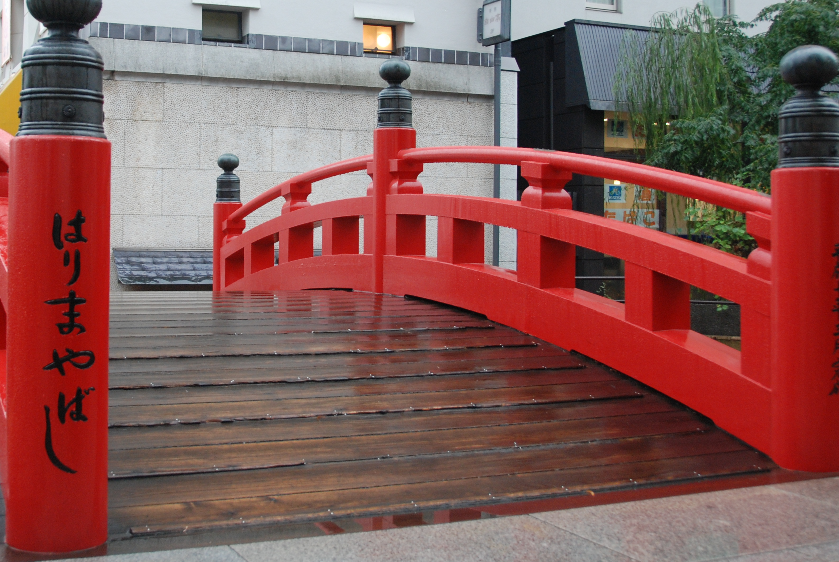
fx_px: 1097
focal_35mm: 47
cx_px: 309
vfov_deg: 28.6
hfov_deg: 41.5
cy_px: 192
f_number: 4
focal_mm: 20
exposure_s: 1/60
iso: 400
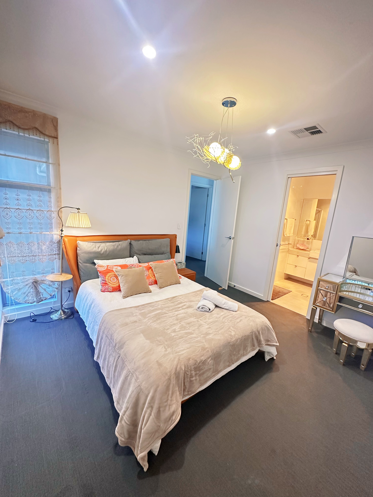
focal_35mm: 14
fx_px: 201
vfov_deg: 102.1
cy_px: 248
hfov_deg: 85.7
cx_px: 186
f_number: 2.2
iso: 320
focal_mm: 2.22
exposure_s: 1/50
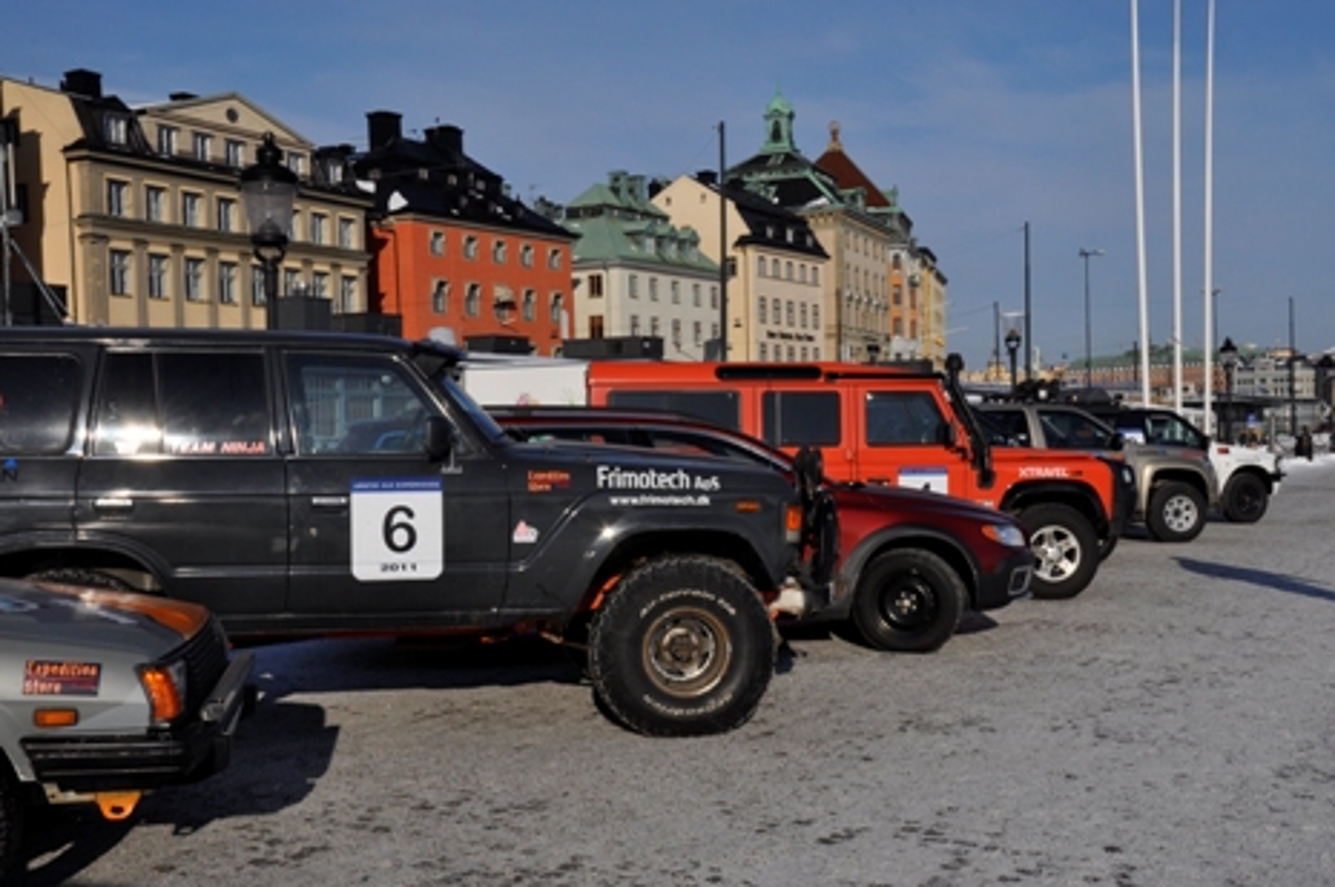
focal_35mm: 45
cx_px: 668
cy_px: 444
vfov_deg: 29.8
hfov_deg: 43.6
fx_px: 1667
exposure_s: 1/250
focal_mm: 30
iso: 200
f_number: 16
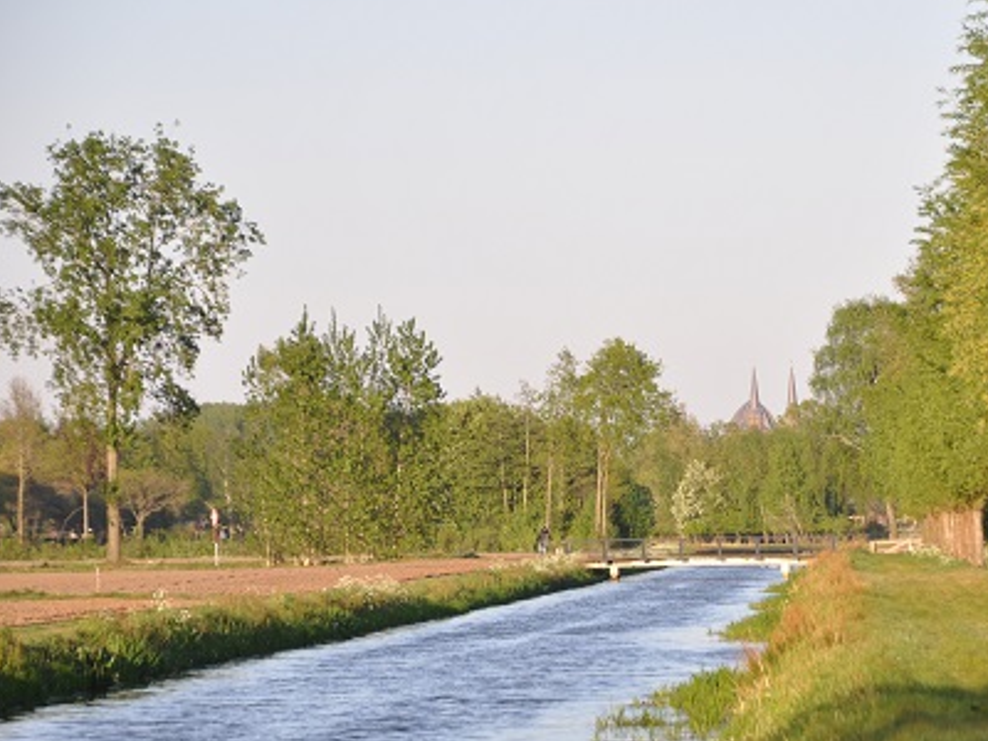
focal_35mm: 228
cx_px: 736
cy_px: 454
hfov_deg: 8.7
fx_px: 6500
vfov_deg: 6.5
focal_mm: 105
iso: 200
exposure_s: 1/250
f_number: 8
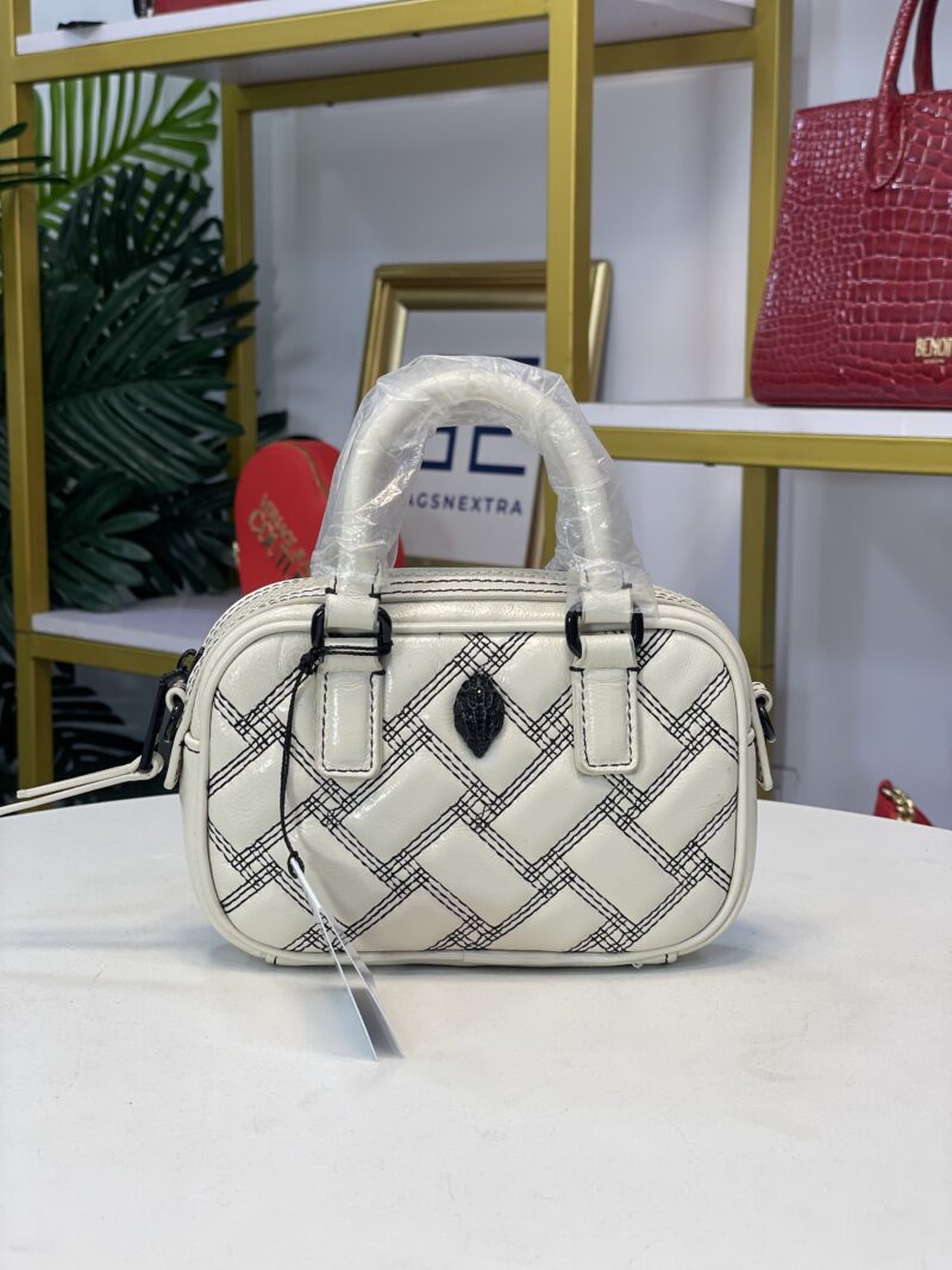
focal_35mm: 52
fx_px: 1907
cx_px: 476
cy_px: 635
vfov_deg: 36.8
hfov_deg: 28.0
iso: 32
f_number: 2
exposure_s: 1/100
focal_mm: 6
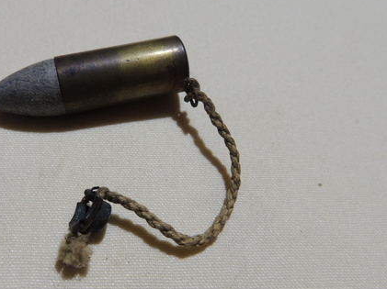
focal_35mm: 36
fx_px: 402
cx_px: 135
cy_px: 137
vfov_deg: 39.6
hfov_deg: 50.6
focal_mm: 4.3
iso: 100
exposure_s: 1/125
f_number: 3
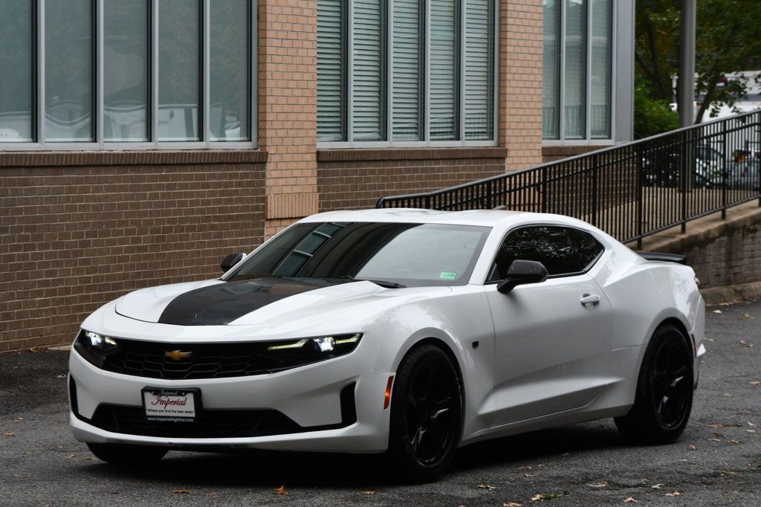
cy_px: 254
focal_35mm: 138
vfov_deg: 9.9
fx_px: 2916
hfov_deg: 14.9
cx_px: 380
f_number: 8
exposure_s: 1/250
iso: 200
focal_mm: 92
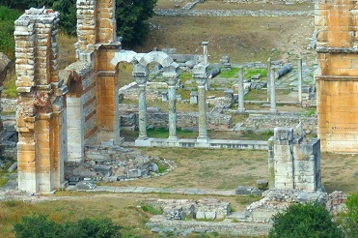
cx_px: 168
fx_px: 4775
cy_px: 38
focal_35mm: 481
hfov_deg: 4.3
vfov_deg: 2.8
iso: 800
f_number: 7.1
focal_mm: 170
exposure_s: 1/320
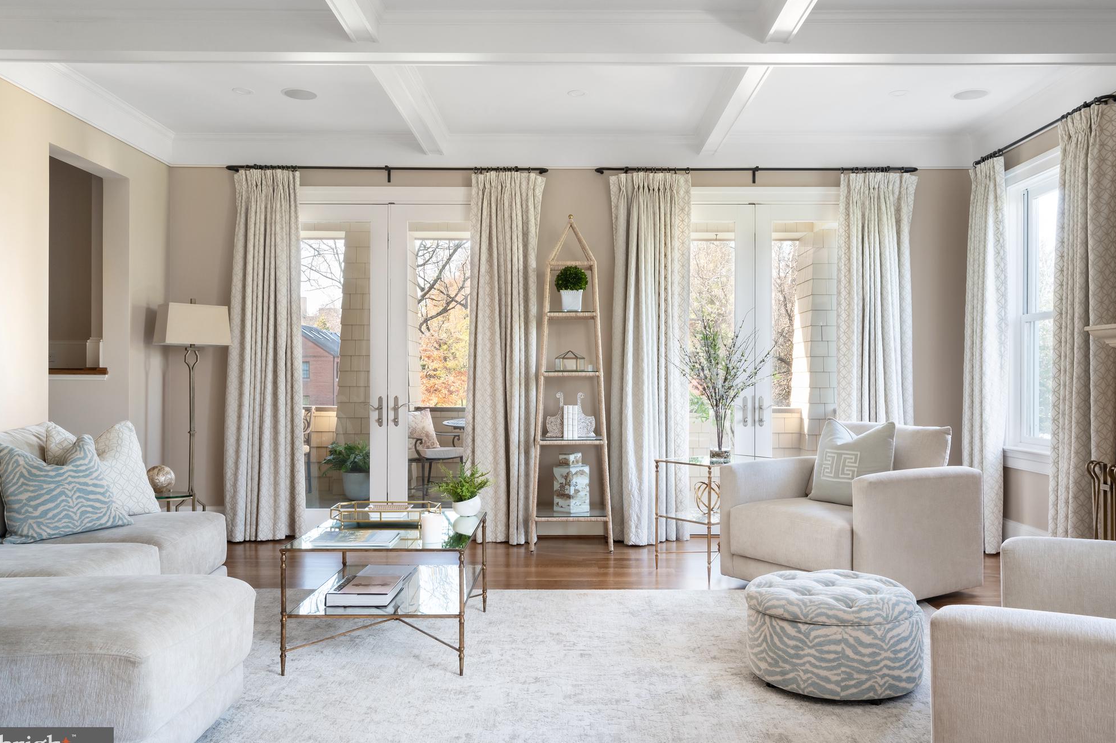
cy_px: 382
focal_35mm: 28
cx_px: 568
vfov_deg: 47.1
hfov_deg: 66.4
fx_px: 852
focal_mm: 26.5
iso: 800
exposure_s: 1/100
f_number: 13
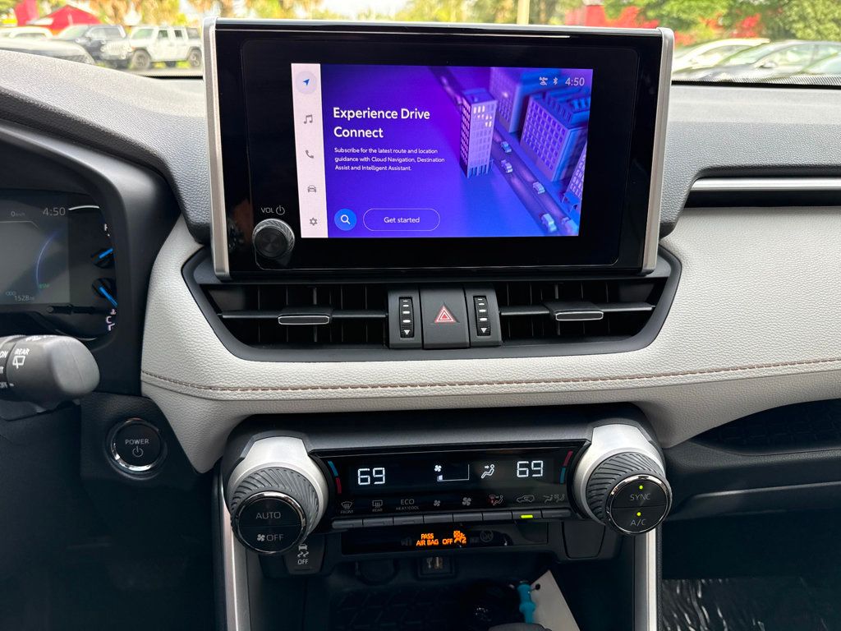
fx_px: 583
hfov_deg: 71.6
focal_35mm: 24
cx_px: 420
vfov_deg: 56.8
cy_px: 316
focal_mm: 6.76
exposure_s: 1/216
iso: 100
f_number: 1.78
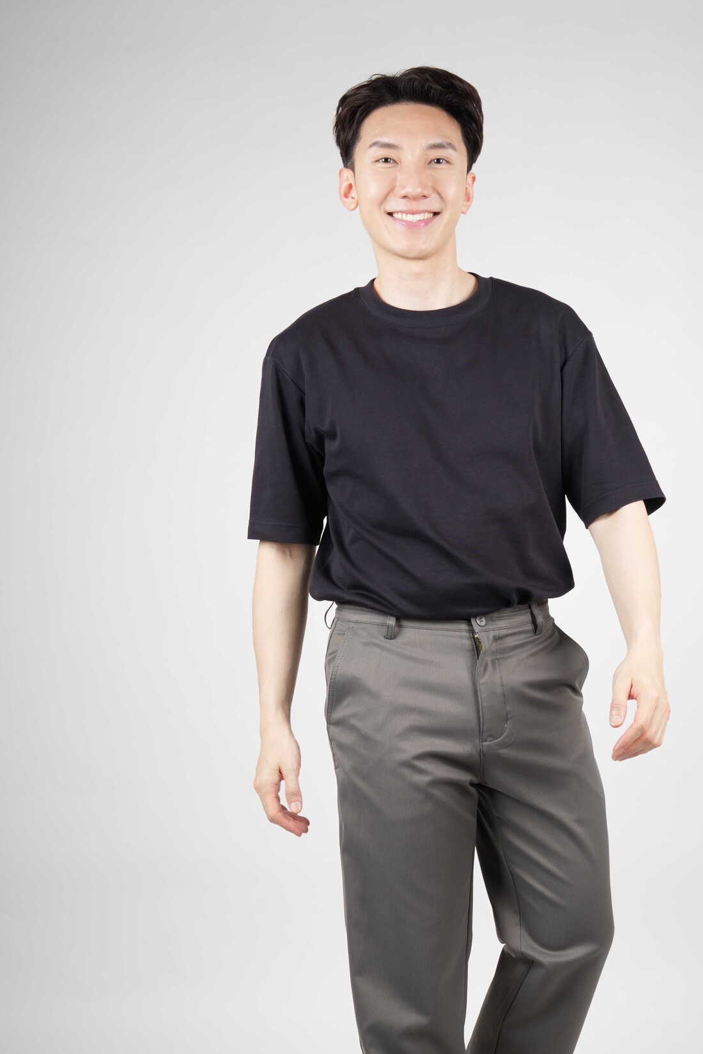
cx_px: 430
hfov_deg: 23.7
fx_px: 1669
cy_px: 719
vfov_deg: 34.7
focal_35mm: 57
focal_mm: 39
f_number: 9
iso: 125
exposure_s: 1/160
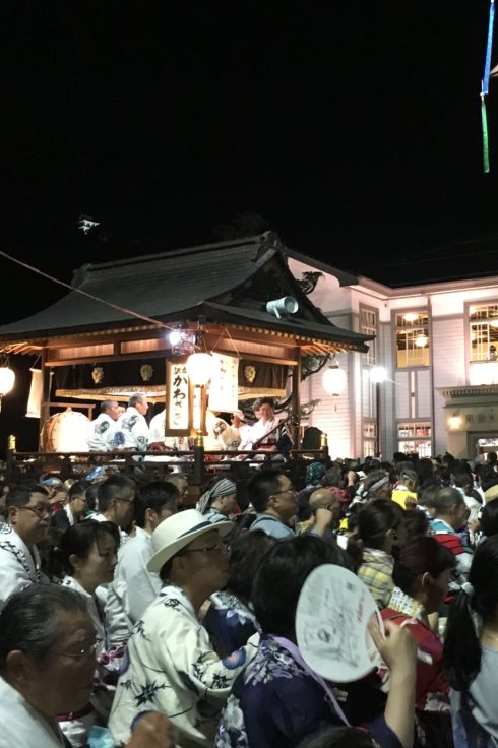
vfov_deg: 47.4
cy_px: 372
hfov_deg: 32.1
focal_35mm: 41
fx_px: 851
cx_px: 361
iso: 320
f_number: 2.2
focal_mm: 4.15
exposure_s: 1/15
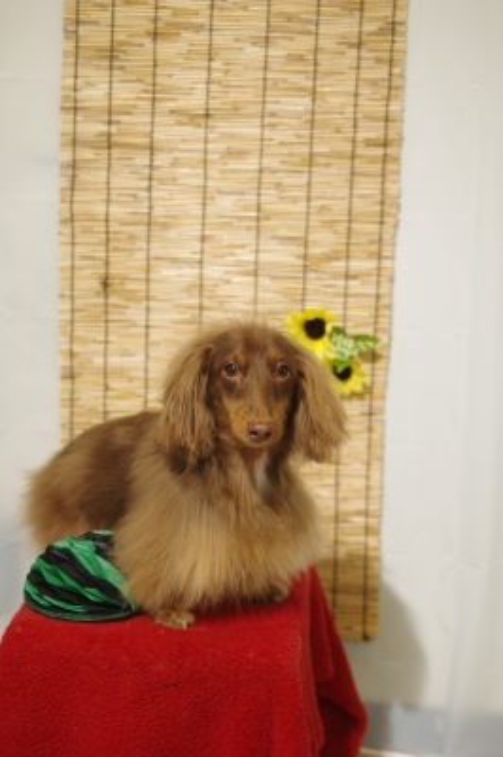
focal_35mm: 64
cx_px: 252
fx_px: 1344
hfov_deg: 21.2
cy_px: 378
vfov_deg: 31.4
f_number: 2.8
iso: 320
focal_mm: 43
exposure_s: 1/100
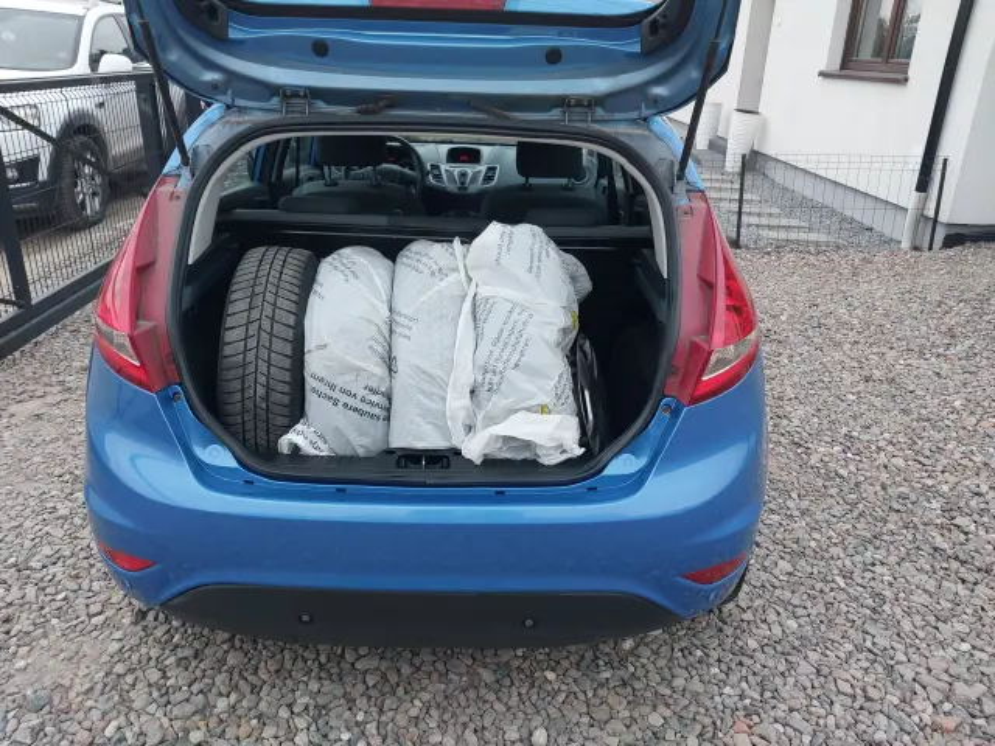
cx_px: 498
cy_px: 373
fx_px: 862
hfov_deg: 60.0
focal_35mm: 30
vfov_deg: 46.8
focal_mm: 4.6
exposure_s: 1/100
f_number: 1.8
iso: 80
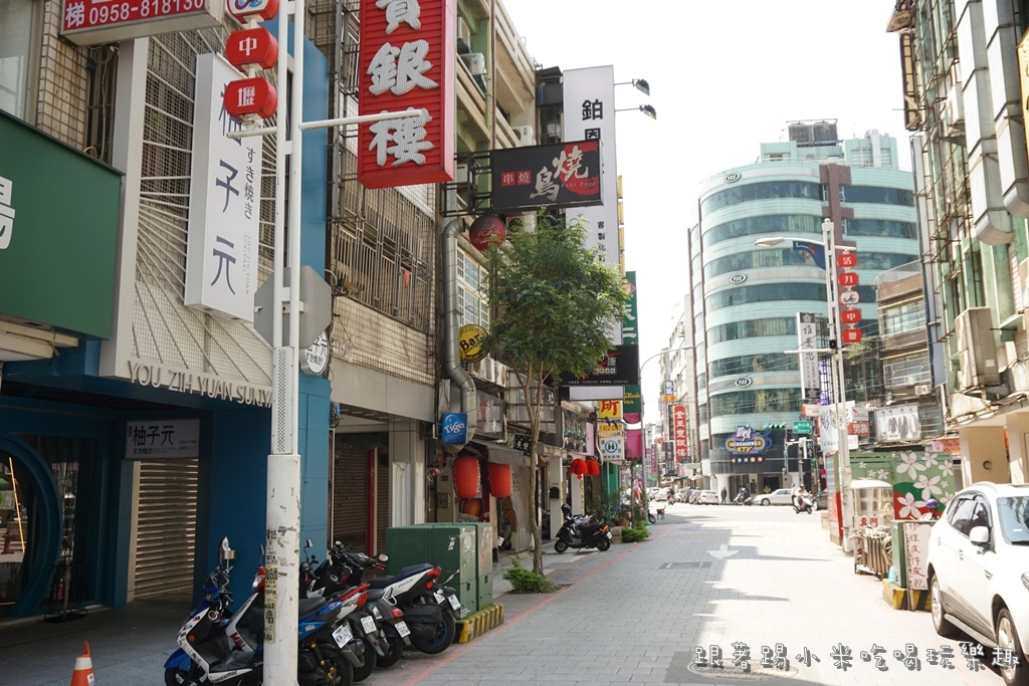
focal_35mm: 32
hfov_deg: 59.5
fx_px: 900
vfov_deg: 41.7
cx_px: 514
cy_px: 343
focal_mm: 21
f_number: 5.6
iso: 100
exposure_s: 1/100
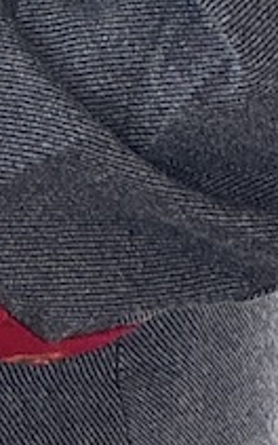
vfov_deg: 4.1
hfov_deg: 2.6
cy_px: -666
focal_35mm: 496
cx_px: -432
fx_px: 6009
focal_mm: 9
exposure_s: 1/99
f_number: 2.8
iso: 40
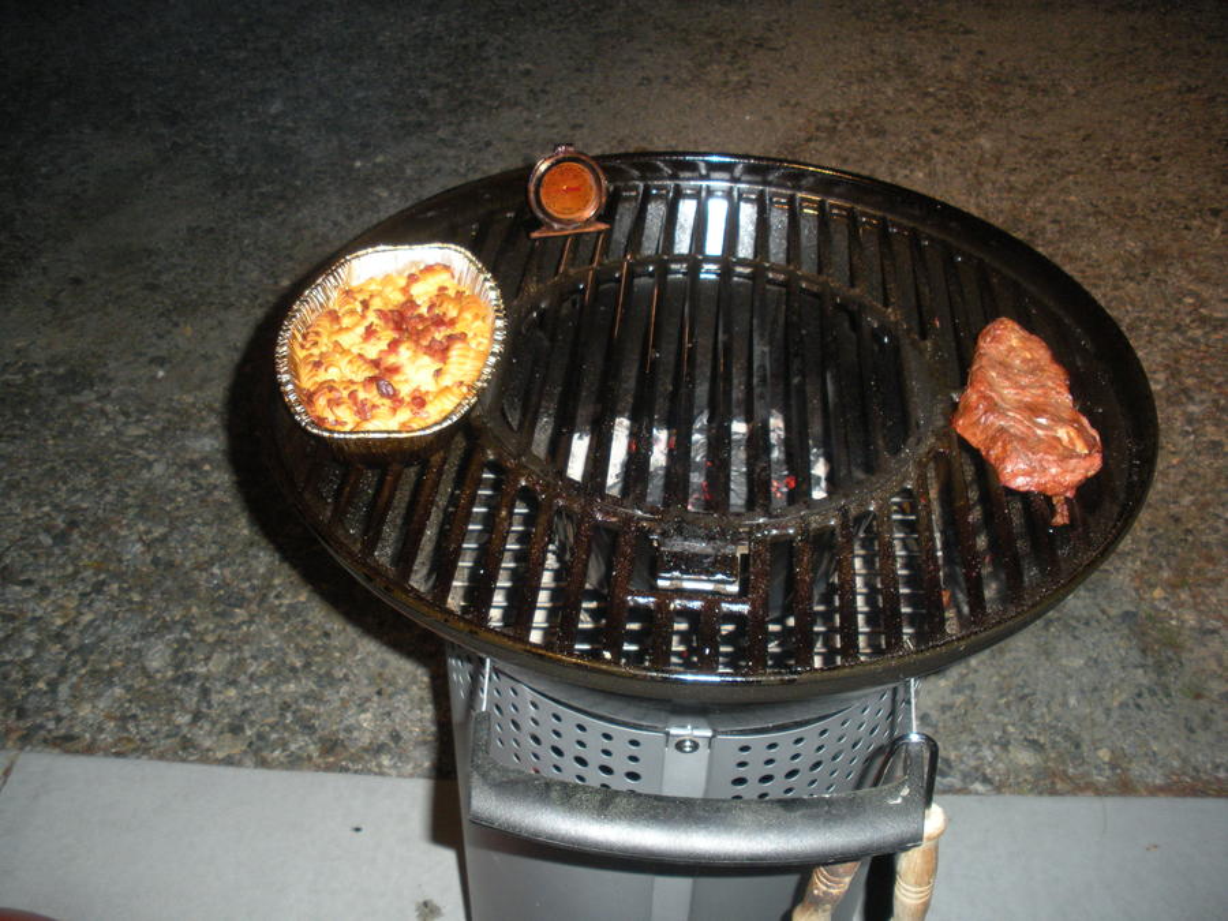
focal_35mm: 36
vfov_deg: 39.7
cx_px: 614
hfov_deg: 51.4
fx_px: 1277
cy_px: 460
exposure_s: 1/60
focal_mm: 6.3
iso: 227
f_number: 3.5
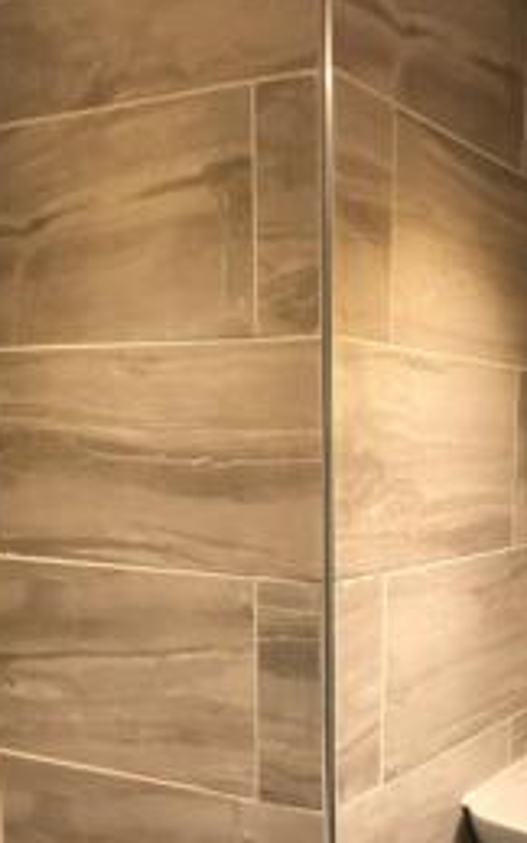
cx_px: 387
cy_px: 643
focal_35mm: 50
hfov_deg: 25.6
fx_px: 1148
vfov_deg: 39.1
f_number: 1.8
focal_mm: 4
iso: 32
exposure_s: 1/33
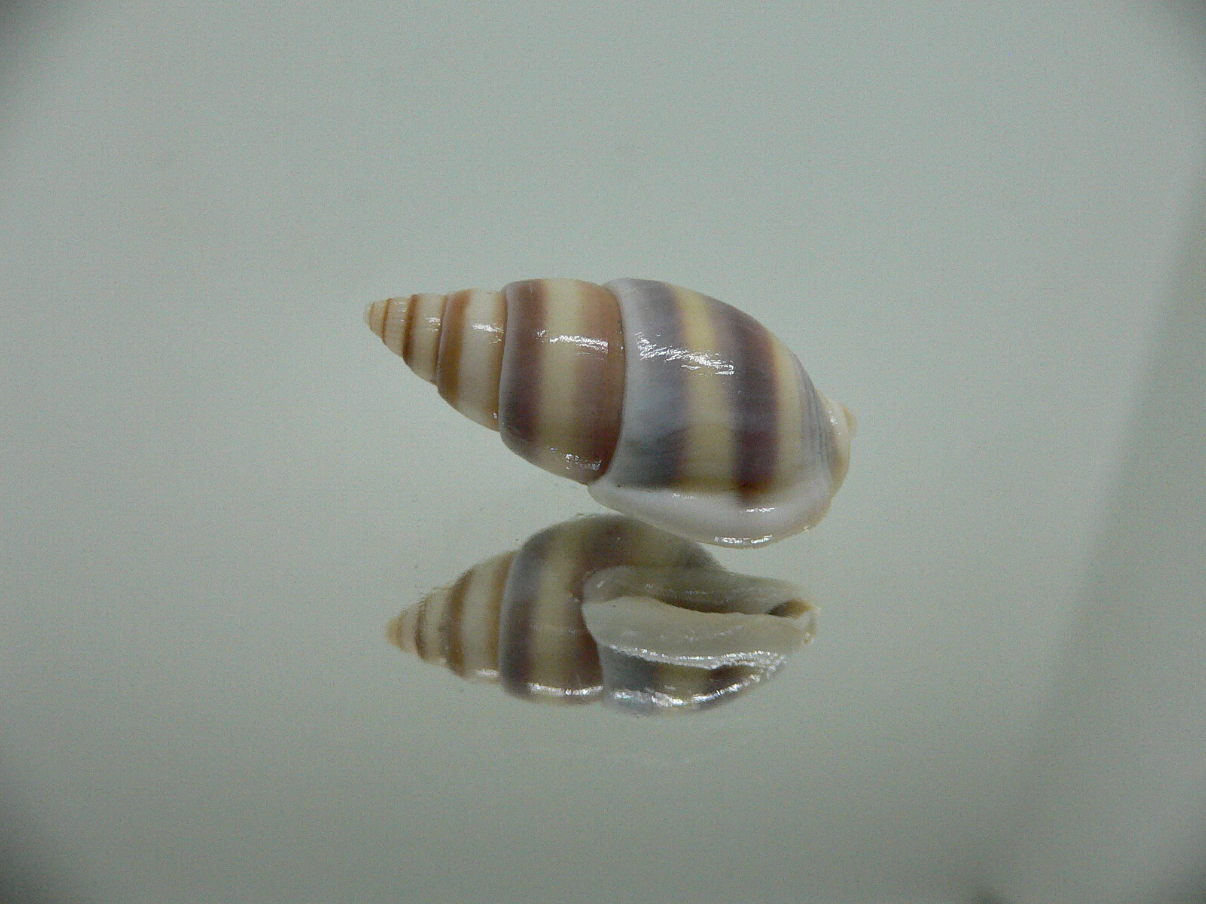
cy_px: 452
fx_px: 1219
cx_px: 603
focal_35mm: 35
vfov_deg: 40.7
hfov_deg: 52.6
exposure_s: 1/60
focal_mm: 4.6
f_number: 2.8
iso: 200
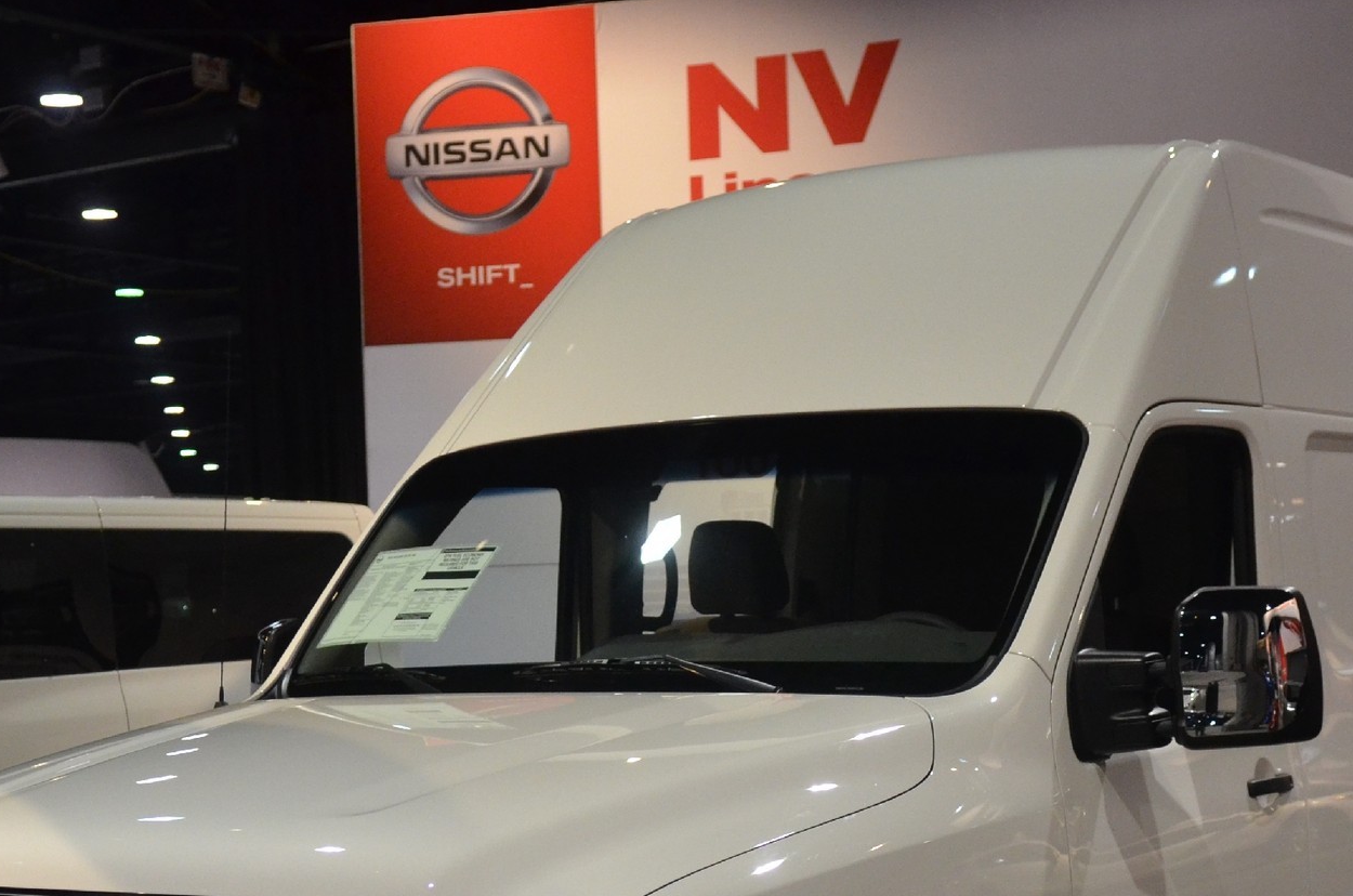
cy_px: 805
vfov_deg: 19.3
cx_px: 699
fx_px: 2588
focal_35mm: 69
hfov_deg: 29.3
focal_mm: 23
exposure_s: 1/160
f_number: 2.8
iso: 1600
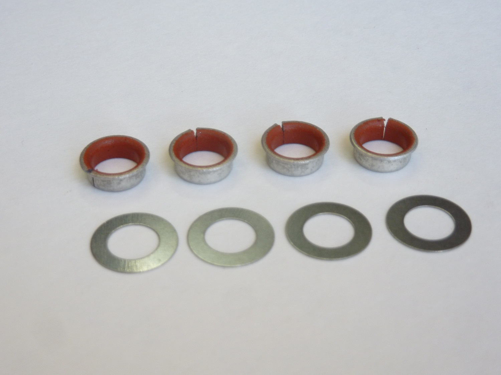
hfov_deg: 30.7
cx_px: 250
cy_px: 188
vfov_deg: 23.3
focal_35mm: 63
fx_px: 912
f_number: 4
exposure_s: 1/40
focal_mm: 10.3
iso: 125
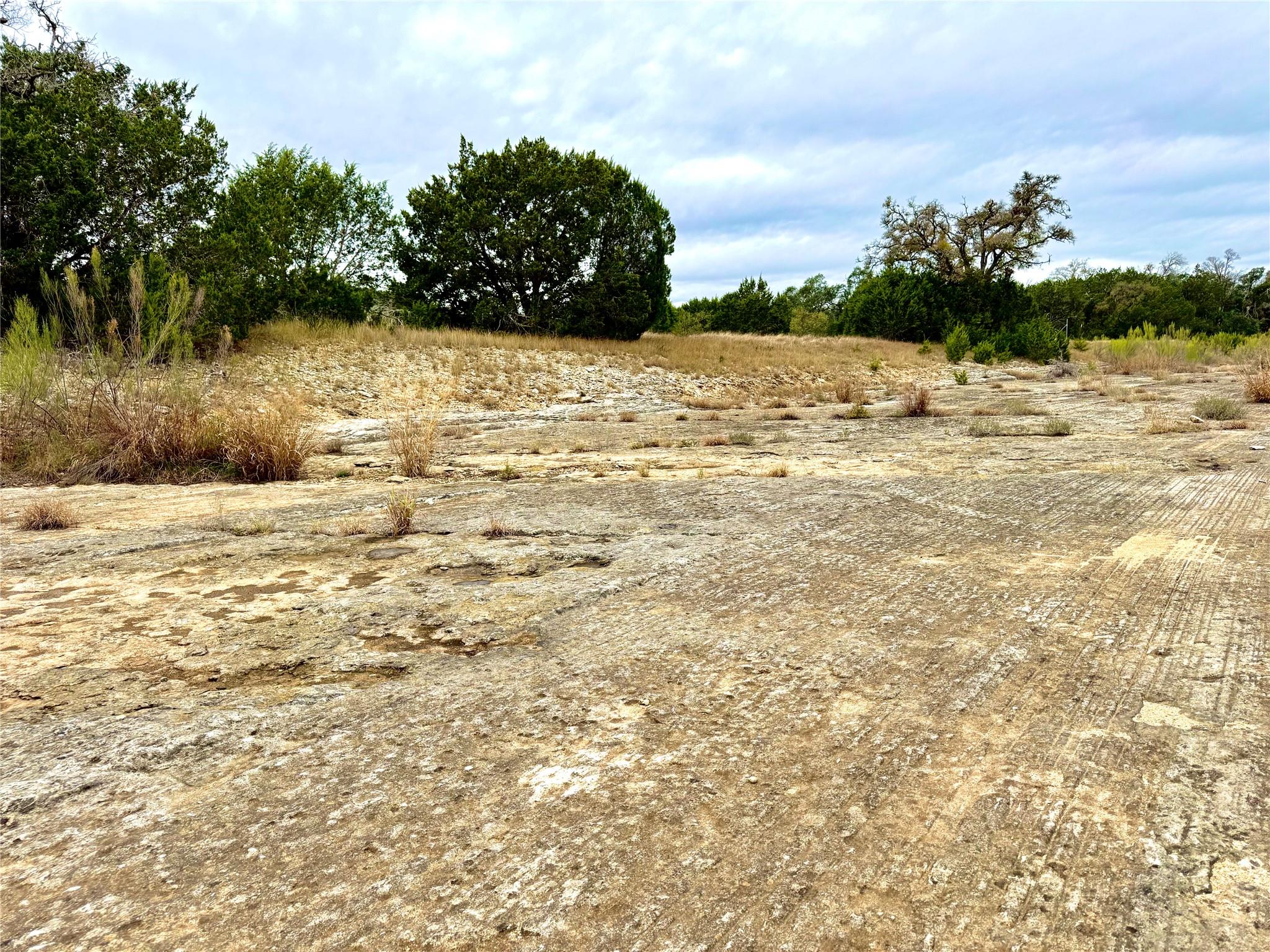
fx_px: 881
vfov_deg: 56.8
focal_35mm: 24
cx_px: 635
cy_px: 476
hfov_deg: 71.6
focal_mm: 6.76
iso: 80
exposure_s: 1/1818
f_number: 1.78
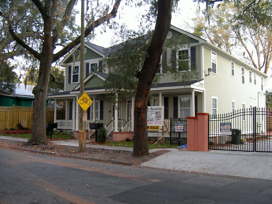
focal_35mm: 39
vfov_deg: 36.8
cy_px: 102
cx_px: 136
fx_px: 306
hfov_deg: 47.9
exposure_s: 1/59.5
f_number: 2.8
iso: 100
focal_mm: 8
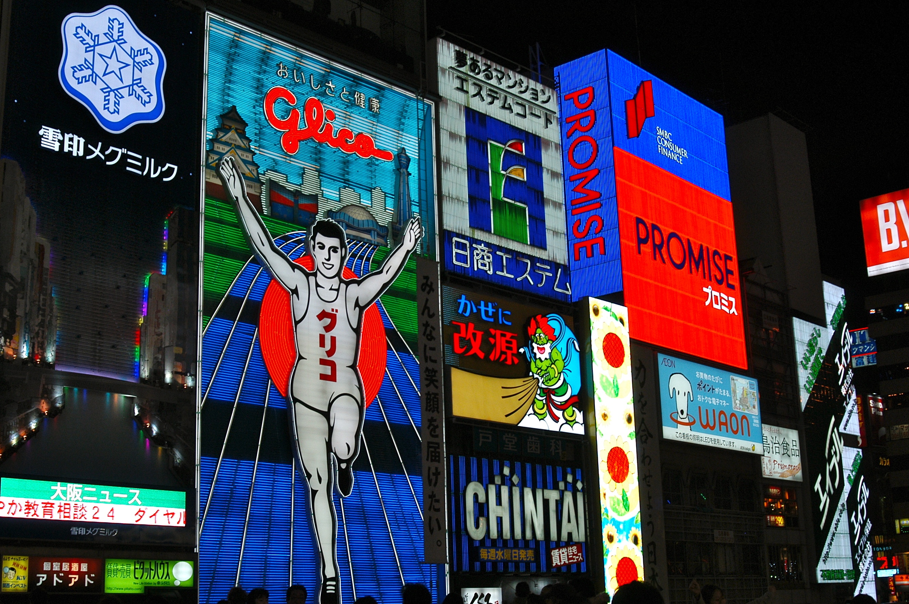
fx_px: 1186
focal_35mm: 47
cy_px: 309
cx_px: 423
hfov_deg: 41.9
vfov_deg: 28.6
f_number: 5
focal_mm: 28
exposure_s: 1/90
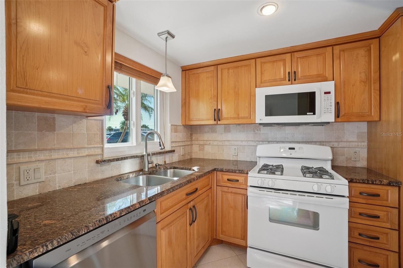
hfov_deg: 100.4
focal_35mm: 15
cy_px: 134
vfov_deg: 77.3
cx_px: 202
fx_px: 168
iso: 400
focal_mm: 10
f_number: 8
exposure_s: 1/30
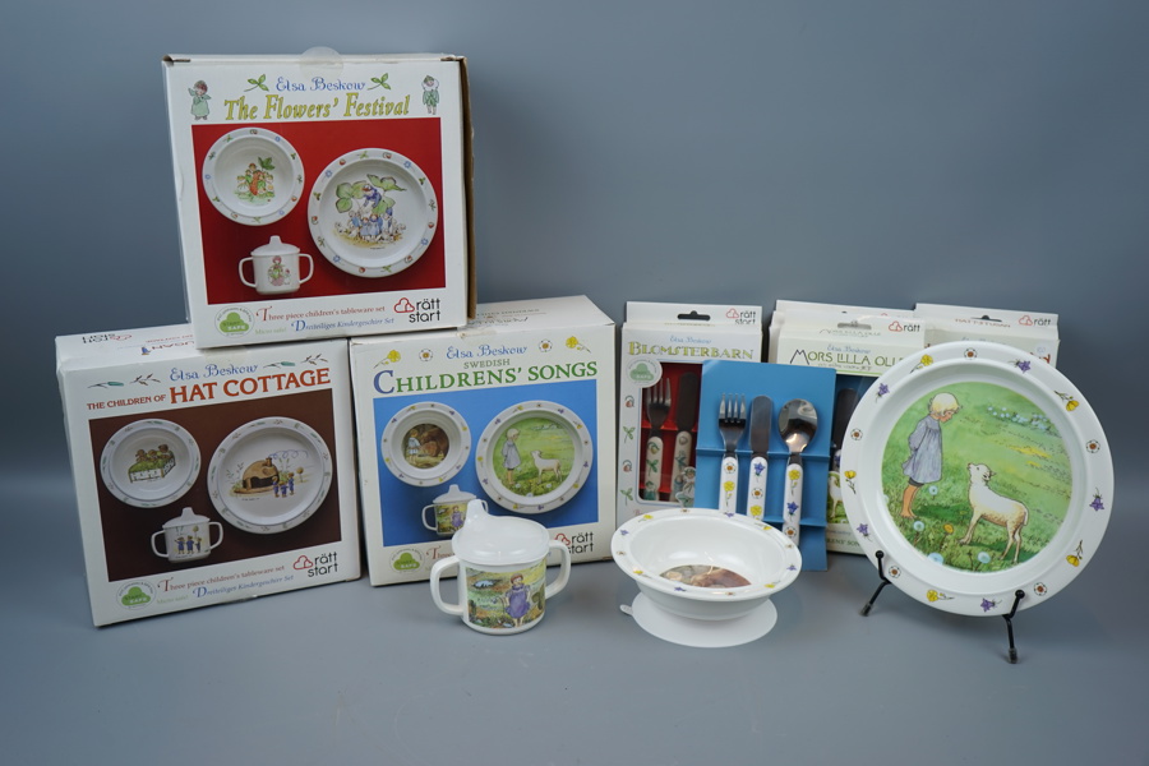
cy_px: 383
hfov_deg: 50.7
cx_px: 574
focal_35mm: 38
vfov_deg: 35.1
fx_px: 1213
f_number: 5.6
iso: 100
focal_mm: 38
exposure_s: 1/80
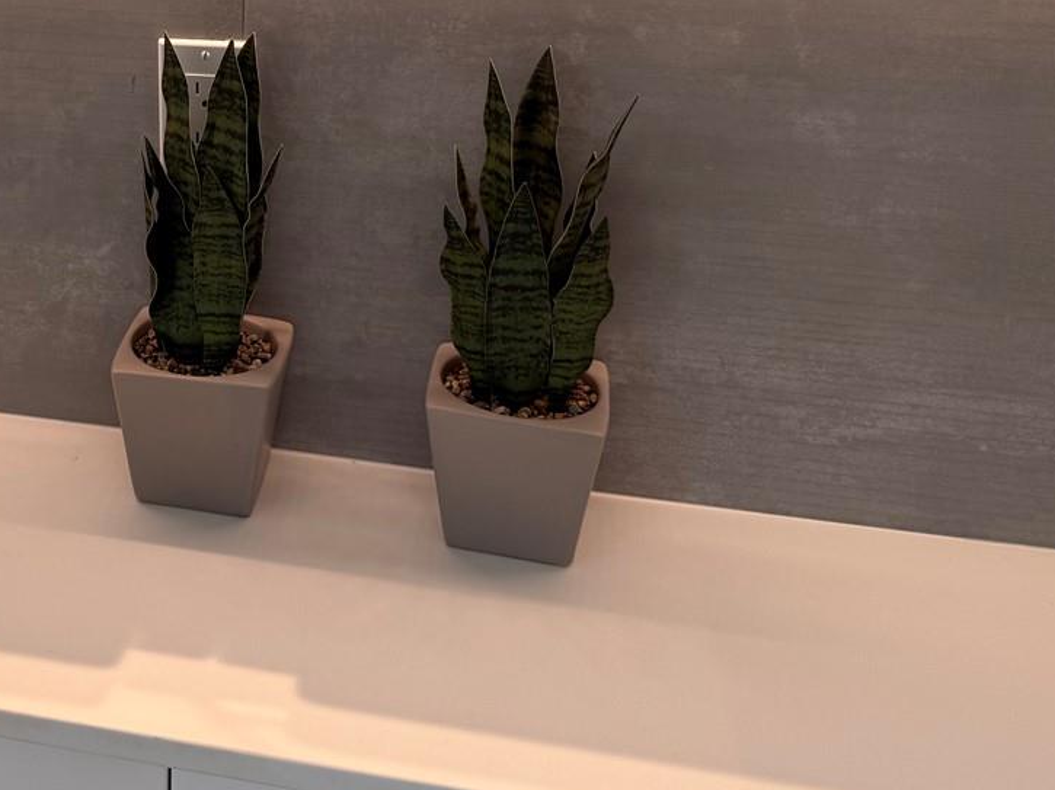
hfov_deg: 33.7
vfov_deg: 26.0
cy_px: -13
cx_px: 52
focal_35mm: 53
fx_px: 1614
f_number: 1.78
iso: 64
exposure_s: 1/120
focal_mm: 6.76
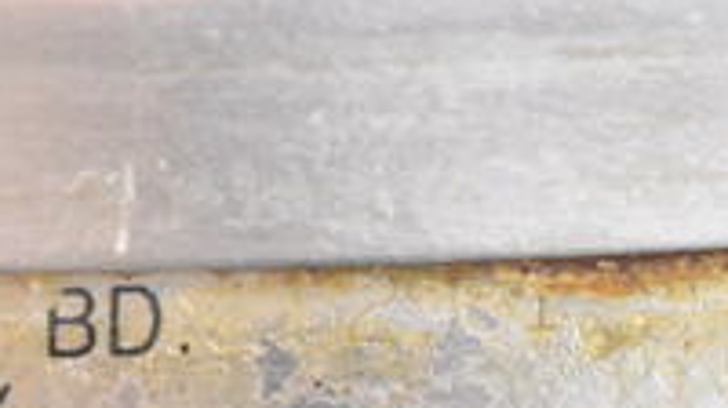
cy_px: 652
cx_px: -11
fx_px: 4628
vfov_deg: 5.0
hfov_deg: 8.9
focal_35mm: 240
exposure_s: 1/80
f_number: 5.6
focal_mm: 50
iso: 4000
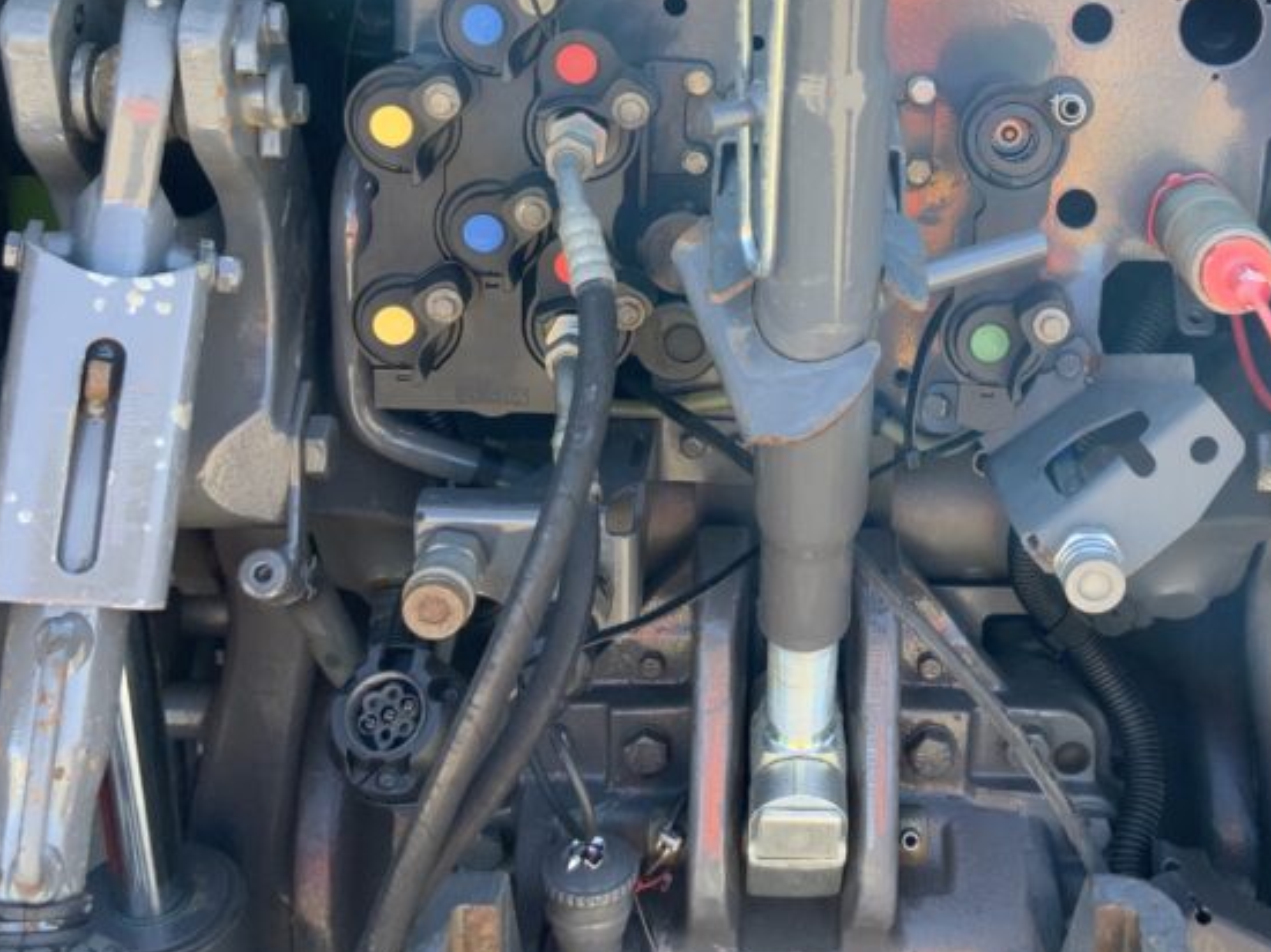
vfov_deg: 26.7
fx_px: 1982
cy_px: 245
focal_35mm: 54
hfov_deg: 35.2
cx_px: 862
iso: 32
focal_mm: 3
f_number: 1.8
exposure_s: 1/122
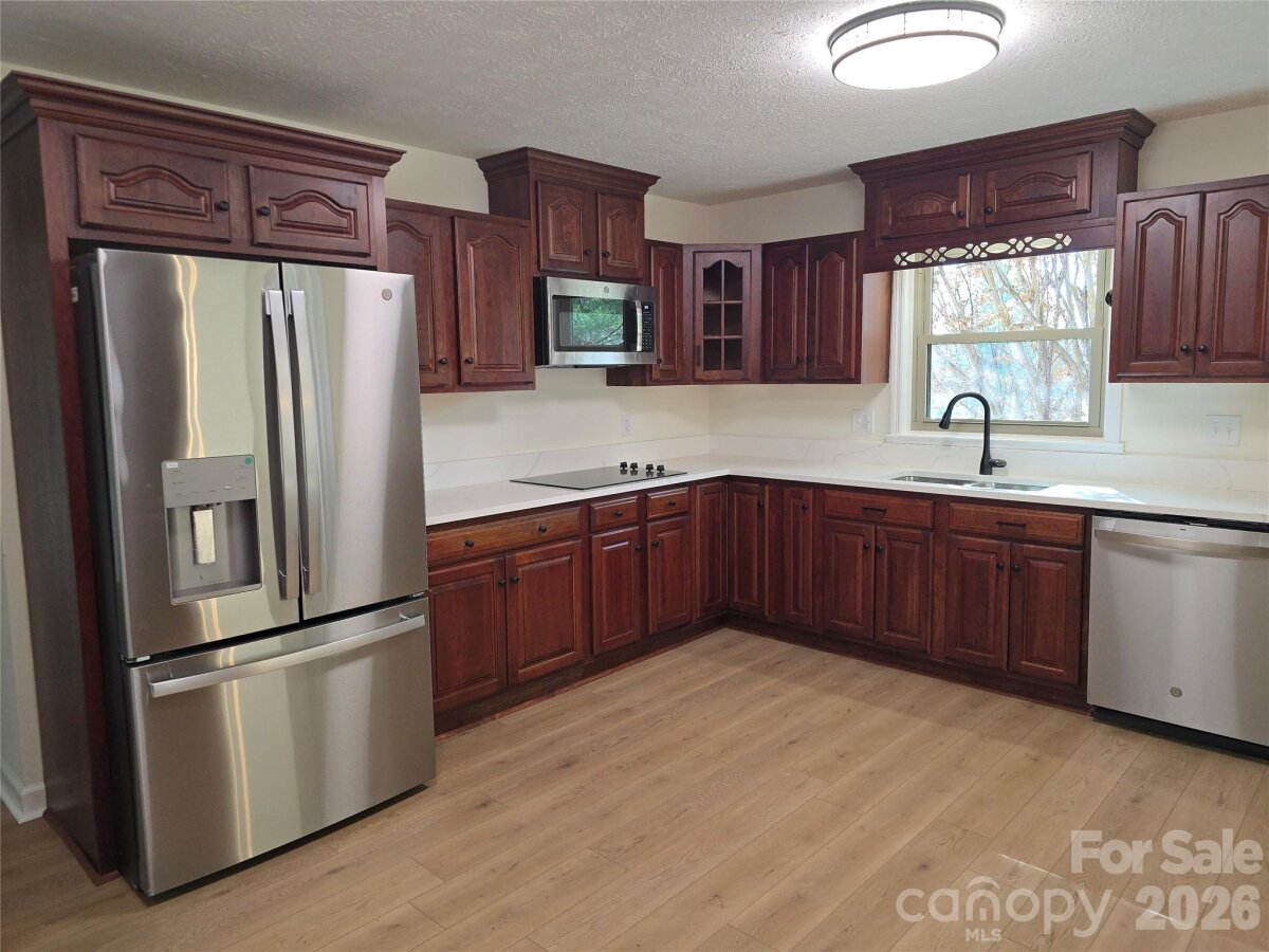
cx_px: 634
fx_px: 843
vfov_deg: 58.9
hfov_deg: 73.9
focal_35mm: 23
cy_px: 476
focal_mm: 6.3
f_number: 1.7
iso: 125
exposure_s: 1/120
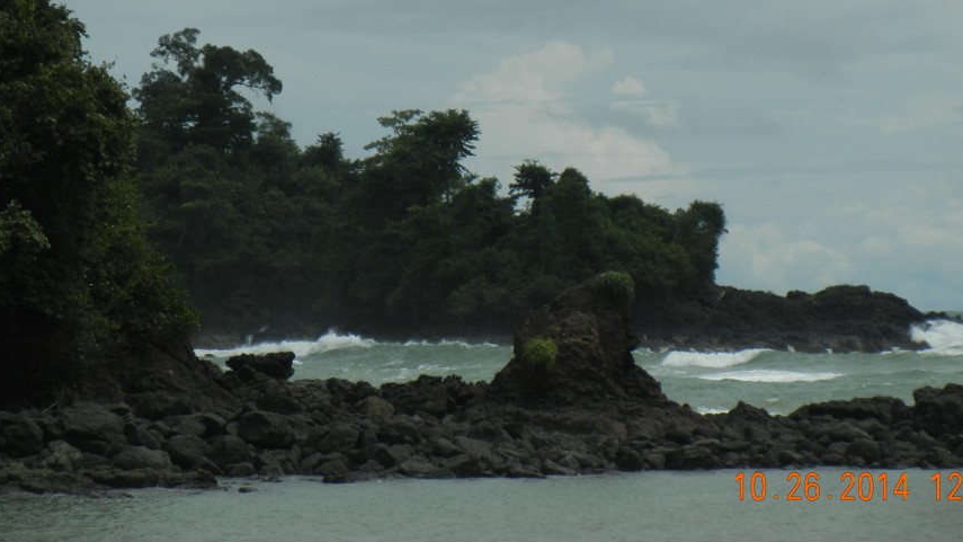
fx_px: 6665
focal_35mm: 261
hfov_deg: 8.3
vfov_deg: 4.7
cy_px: 144
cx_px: 510
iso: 160
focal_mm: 36
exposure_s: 1/635
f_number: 9.4
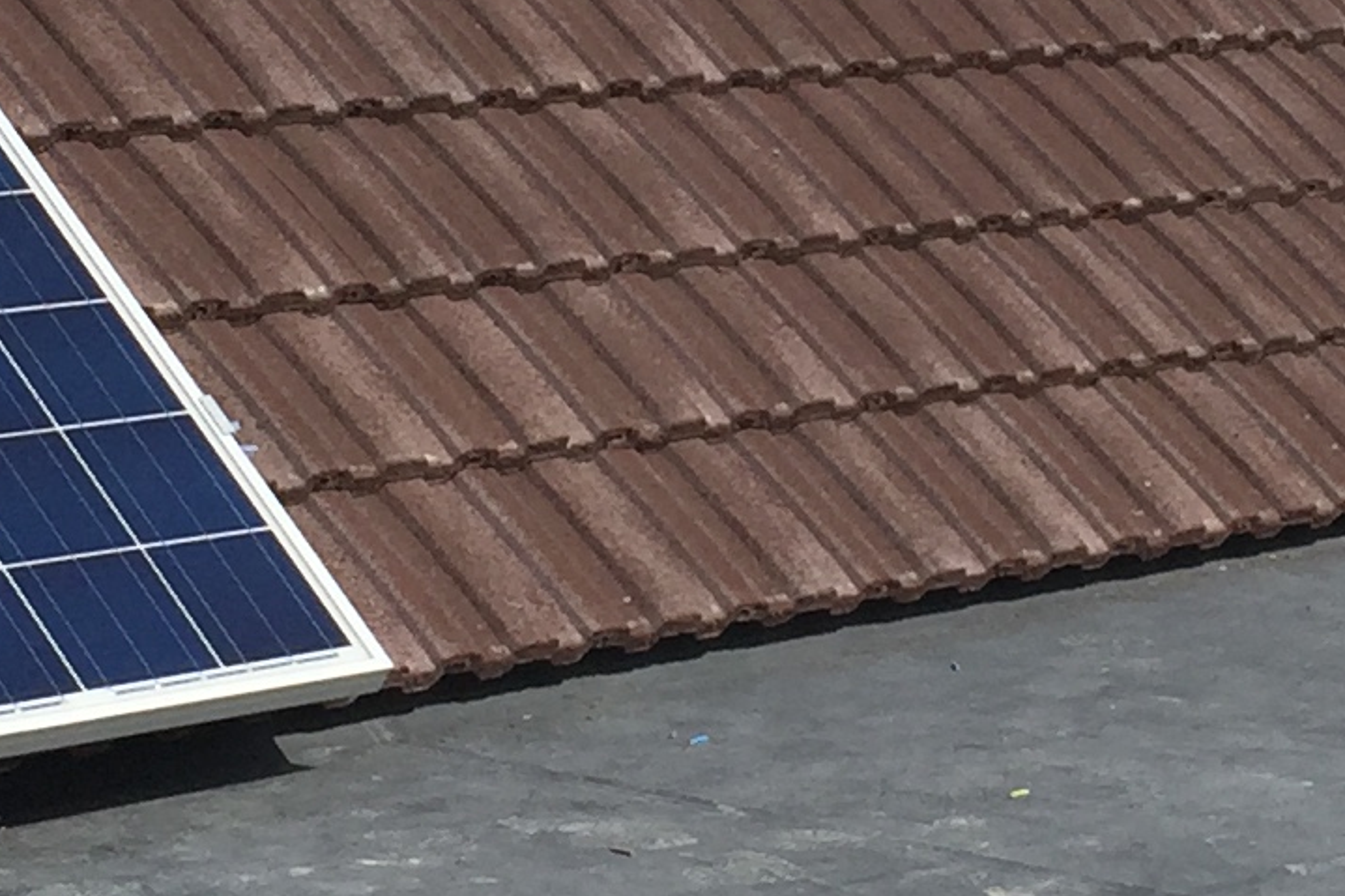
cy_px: 140
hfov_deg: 15.0
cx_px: 870
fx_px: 5117
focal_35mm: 137
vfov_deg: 10.0
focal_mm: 4.15
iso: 32
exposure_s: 1/2825
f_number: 2.2
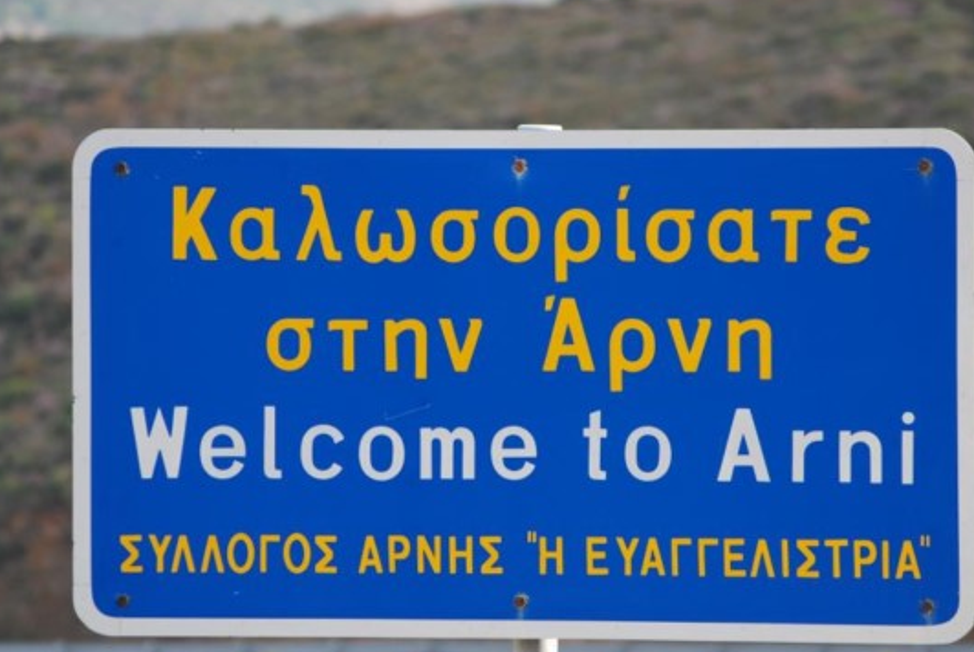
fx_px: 6681
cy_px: 375
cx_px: 489
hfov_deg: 8.3
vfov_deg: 5.6
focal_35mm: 247
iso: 180
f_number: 5.6
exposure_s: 1/250
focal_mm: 125
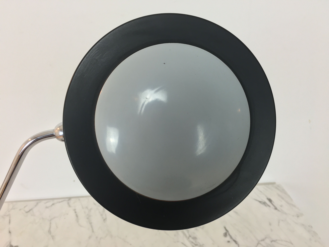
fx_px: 276
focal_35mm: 29
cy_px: 124
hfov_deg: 61.7
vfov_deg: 48.2
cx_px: 164
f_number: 2.2
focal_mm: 4.15
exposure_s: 1/33
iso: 50
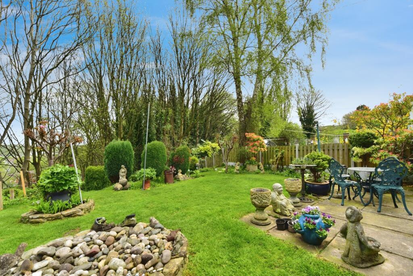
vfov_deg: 81.3
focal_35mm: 14
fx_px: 161
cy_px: 138
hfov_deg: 104.2
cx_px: 206
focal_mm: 14
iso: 400
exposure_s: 1/250
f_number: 8
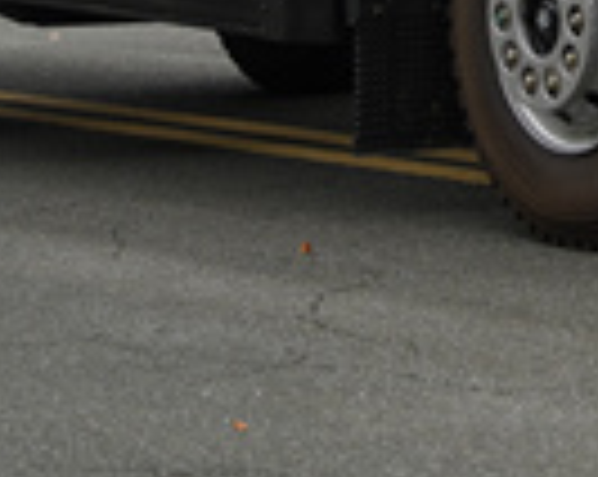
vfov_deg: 5.9
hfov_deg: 7.5
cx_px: 791
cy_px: -619
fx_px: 4489
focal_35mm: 254
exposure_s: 1/400
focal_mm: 45
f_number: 3.5
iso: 100
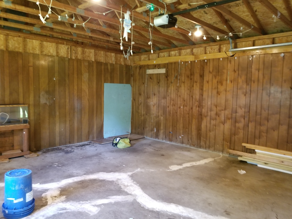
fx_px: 219
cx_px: 146
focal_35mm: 26
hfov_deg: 67.3
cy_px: 110
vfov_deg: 53.1
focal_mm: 4.25
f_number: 1.7
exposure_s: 1/12
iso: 250
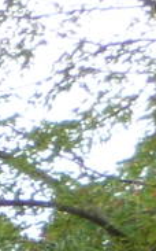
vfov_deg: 3.1
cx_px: -884
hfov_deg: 1.9
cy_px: 679
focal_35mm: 667
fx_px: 4548
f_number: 4.6
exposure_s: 1/125
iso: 100
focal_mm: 12.2
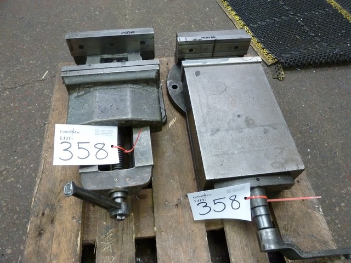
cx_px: 176
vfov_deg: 54.9
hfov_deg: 69.4
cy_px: 132
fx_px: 253
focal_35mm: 25
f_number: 3.3
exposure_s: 1/30
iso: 320
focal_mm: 4.1
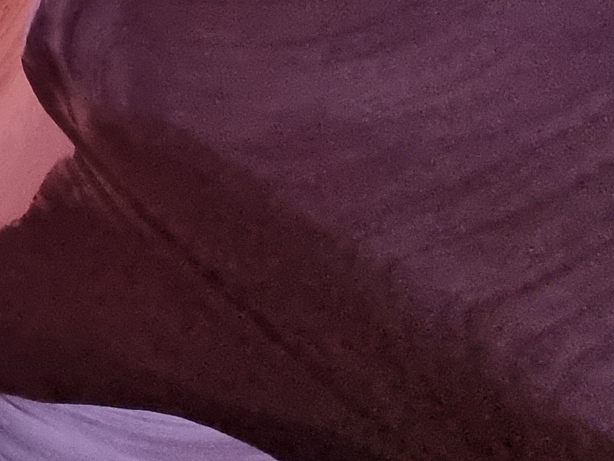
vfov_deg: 20.9
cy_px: -296
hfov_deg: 19.1
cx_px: -629
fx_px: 976
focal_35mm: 55
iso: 400
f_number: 2.2
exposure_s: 1/60
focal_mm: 2.2
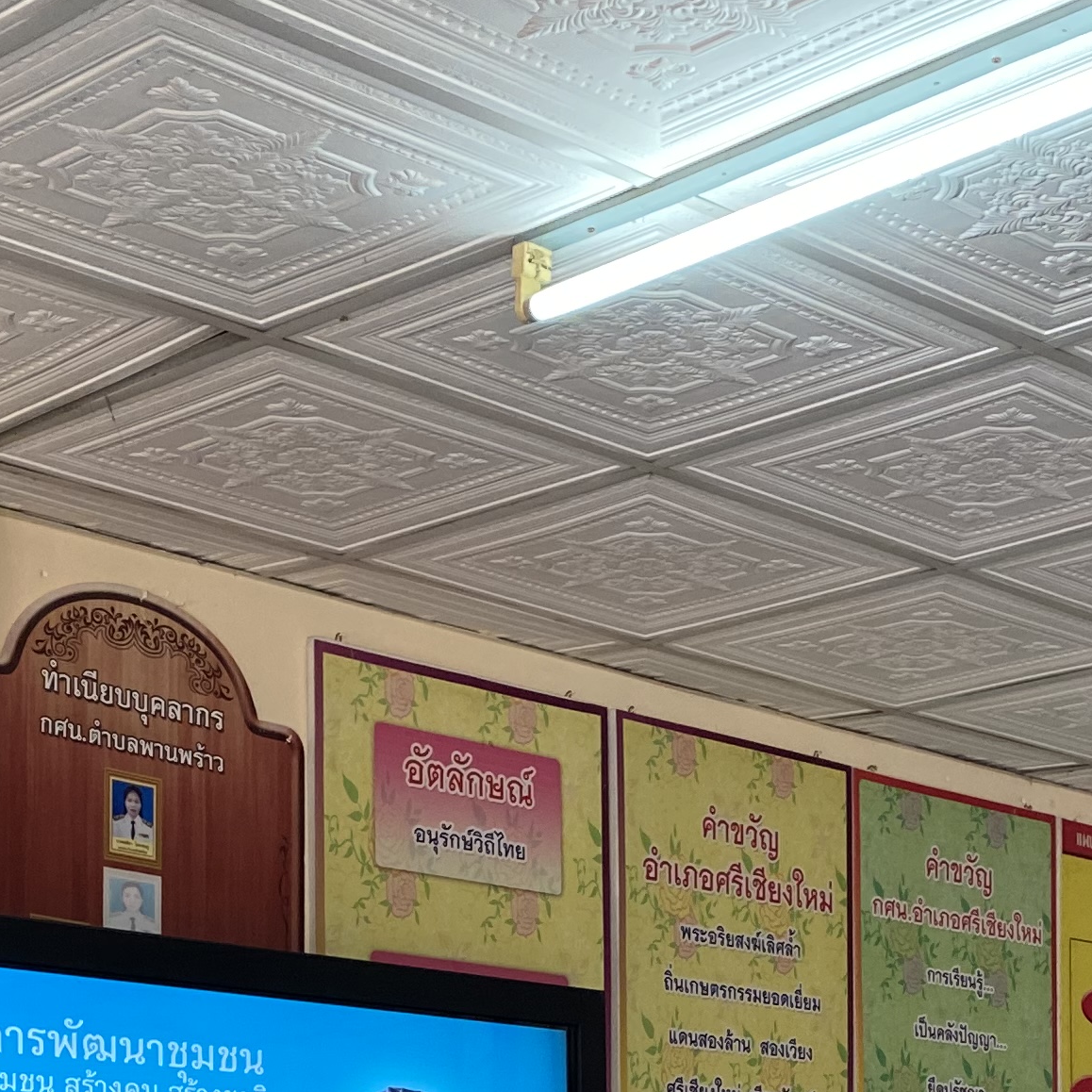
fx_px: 2855
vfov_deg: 20.3
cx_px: 766
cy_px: 1299
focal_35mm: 80
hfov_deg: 21.5
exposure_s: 1/100
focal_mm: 4.25
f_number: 1.8
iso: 100
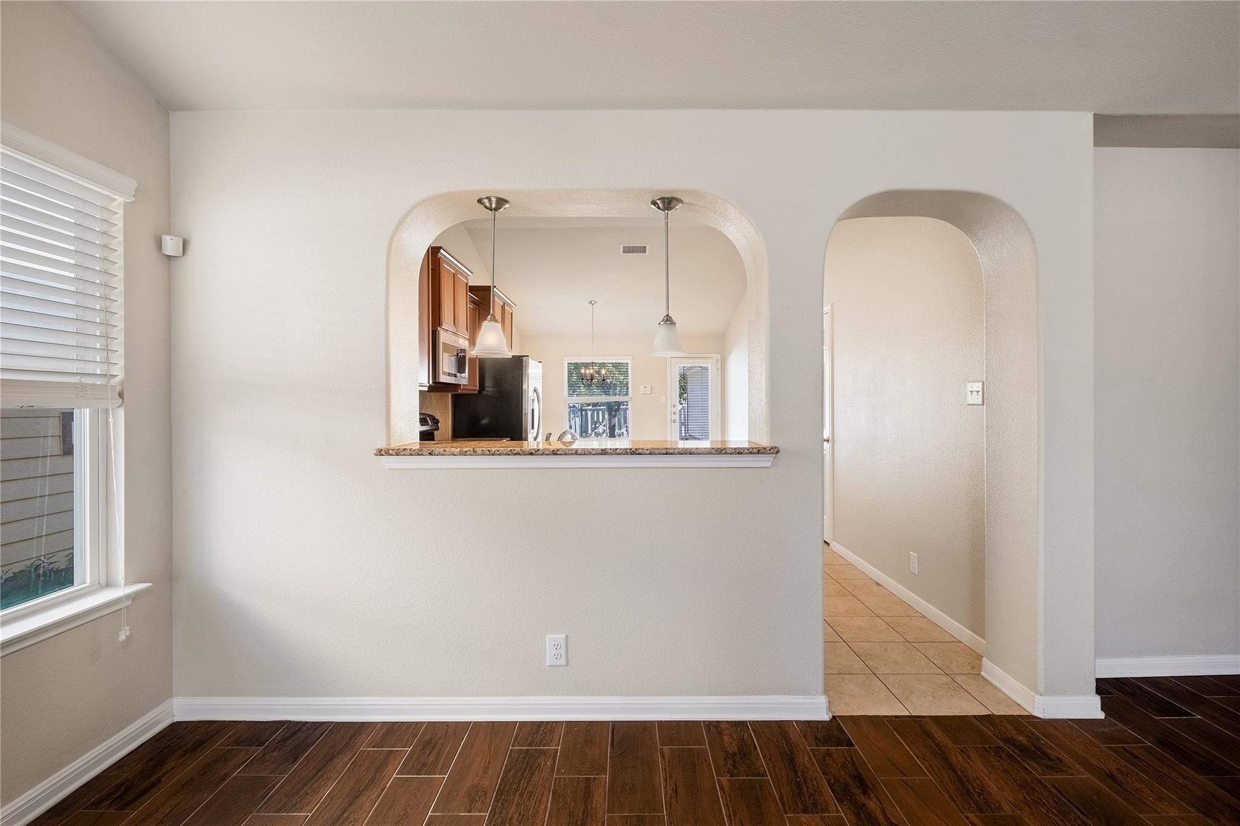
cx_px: 620
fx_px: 517
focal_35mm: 15
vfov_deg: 77.3
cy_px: 413
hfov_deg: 100.4
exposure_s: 1/250
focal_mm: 10
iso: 160
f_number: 8
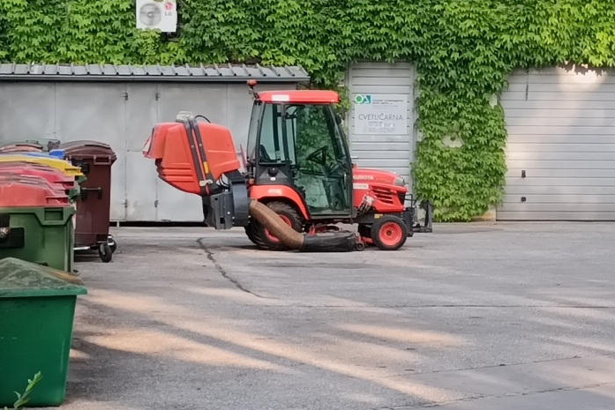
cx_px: 308
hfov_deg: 14.5
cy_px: 188
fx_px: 2409
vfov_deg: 9.7
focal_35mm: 141
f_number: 1.9
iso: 100
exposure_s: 1/128
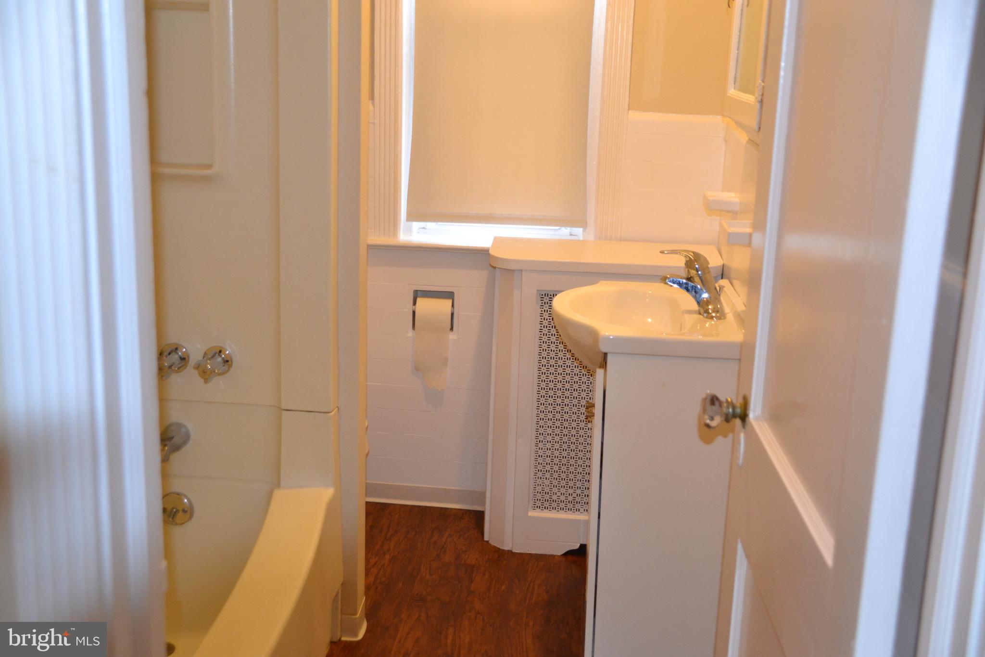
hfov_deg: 46.4
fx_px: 1149
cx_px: 492
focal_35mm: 42
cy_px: 328
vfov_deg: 31.9
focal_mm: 28
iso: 1400
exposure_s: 1/60
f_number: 4
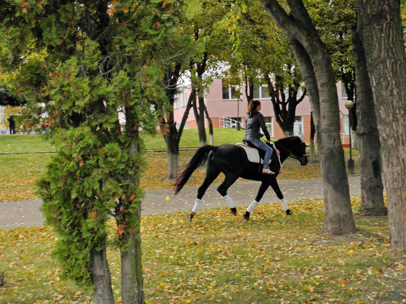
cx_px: 203
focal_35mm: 54
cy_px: 152
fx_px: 633
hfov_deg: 35.5
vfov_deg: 27.0
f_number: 4.1
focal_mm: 9.7
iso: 100
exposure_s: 1/160
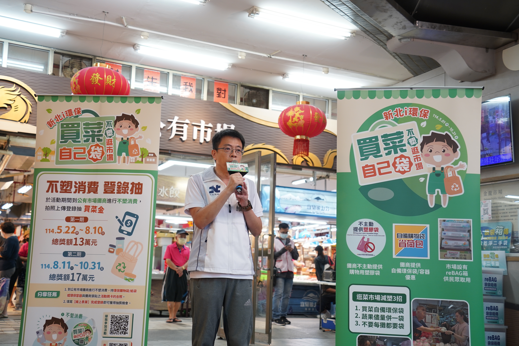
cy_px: 173
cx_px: 260
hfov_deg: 44.5
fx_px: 634
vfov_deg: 30.5
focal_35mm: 44
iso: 500
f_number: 3.5
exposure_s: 1/50
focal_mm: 44
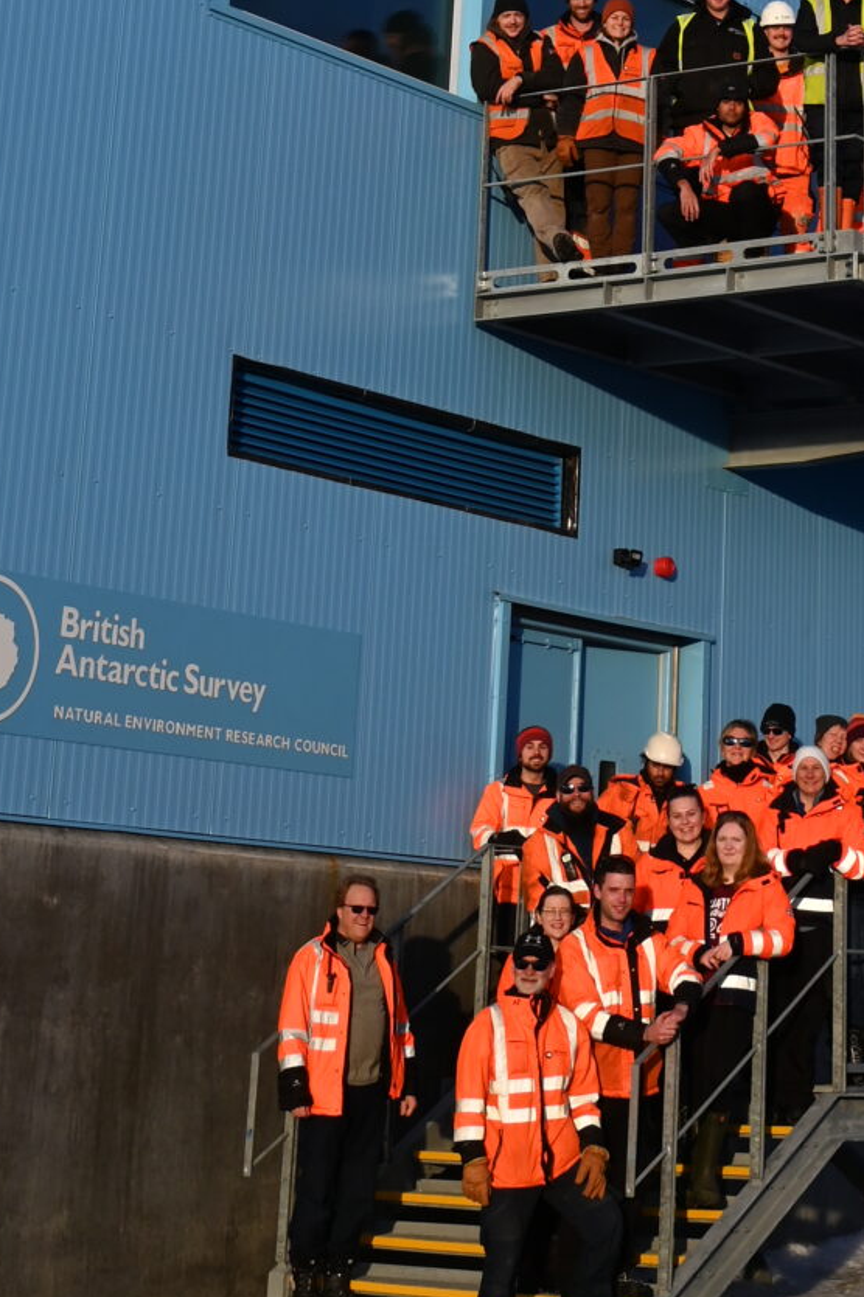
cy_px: -362
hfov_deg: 14.3
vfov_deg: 19.8
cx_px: 728
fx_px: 3423
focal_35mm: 95
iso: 250
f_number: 14
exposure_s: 1/250
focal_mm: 31
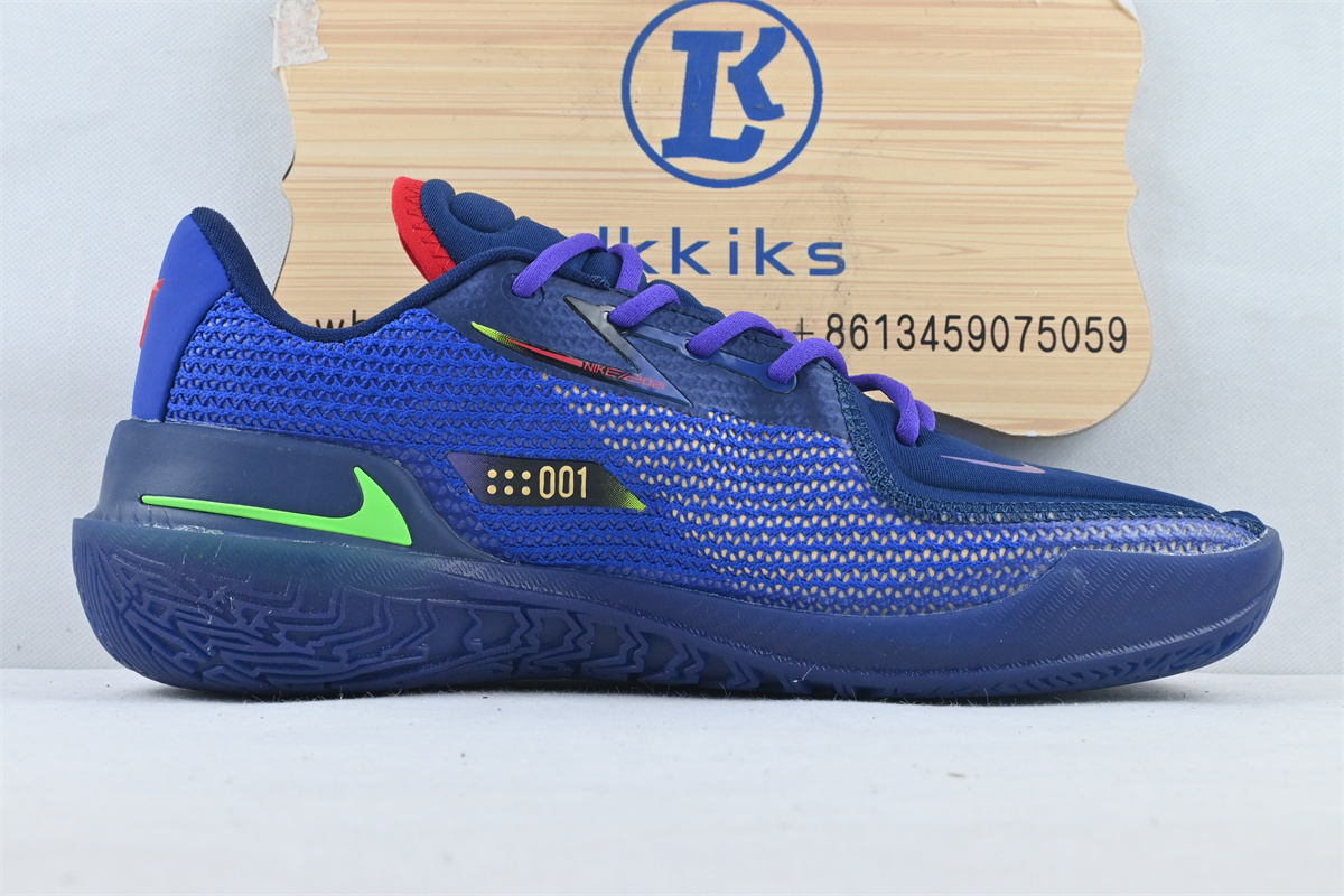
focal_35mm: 50
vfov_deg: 27.3
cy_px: 448
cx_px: 672
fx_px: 1848
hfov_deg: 40.0
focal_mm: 33
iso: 1000
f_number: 10
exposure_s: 1/125
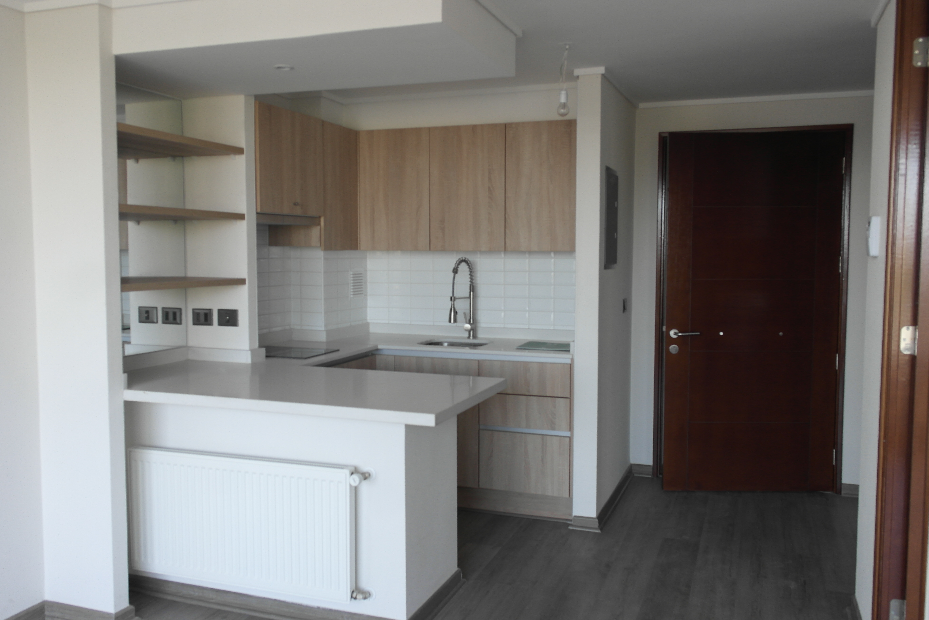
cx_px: 464
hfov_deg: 61.9
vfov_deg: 43.6
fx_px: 774
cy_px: 310
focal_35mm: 30
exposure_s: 1/40
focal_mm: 20
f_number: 5.6
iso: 400
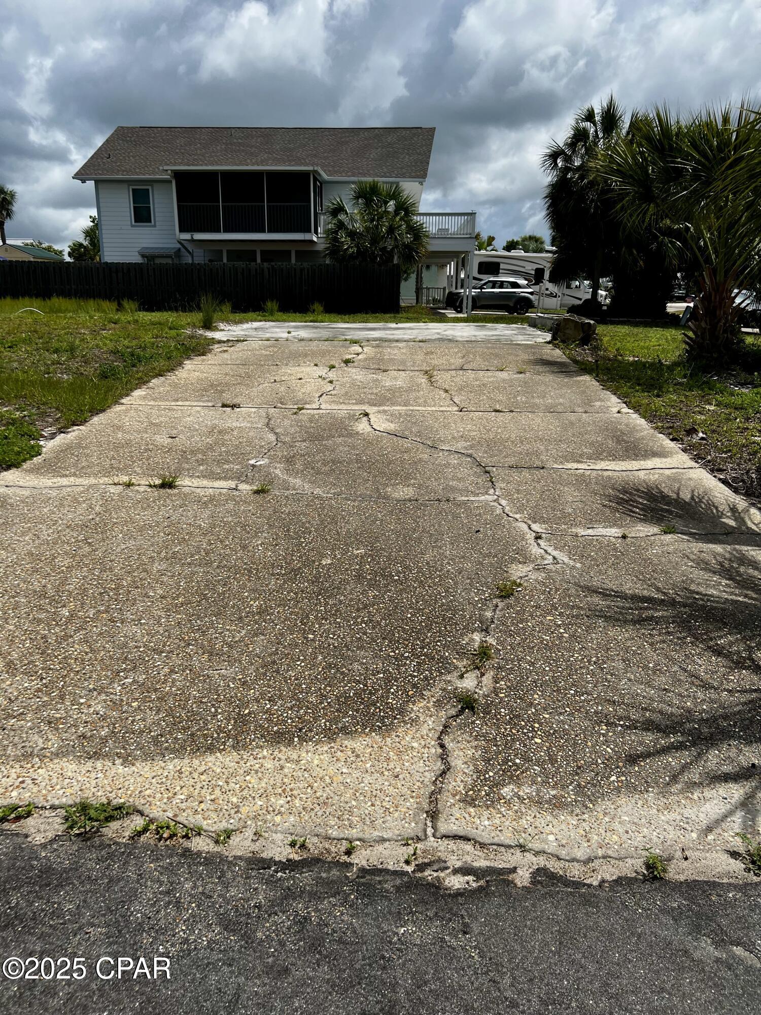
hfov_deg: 53.1
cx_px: 380
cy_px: 508
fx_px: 762
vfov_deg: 67.3
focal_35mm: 26
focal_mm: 5.7
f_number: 1.5
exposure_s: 1/6211
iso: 50
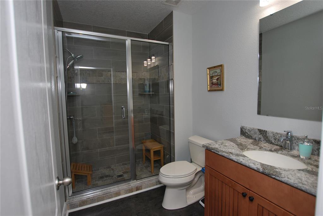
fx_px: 155
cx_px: 162
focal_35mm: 17
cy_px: 108
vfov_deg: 69.8
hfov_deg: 92.4
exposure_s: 1/60
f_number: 4
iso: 200
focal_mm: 11.5
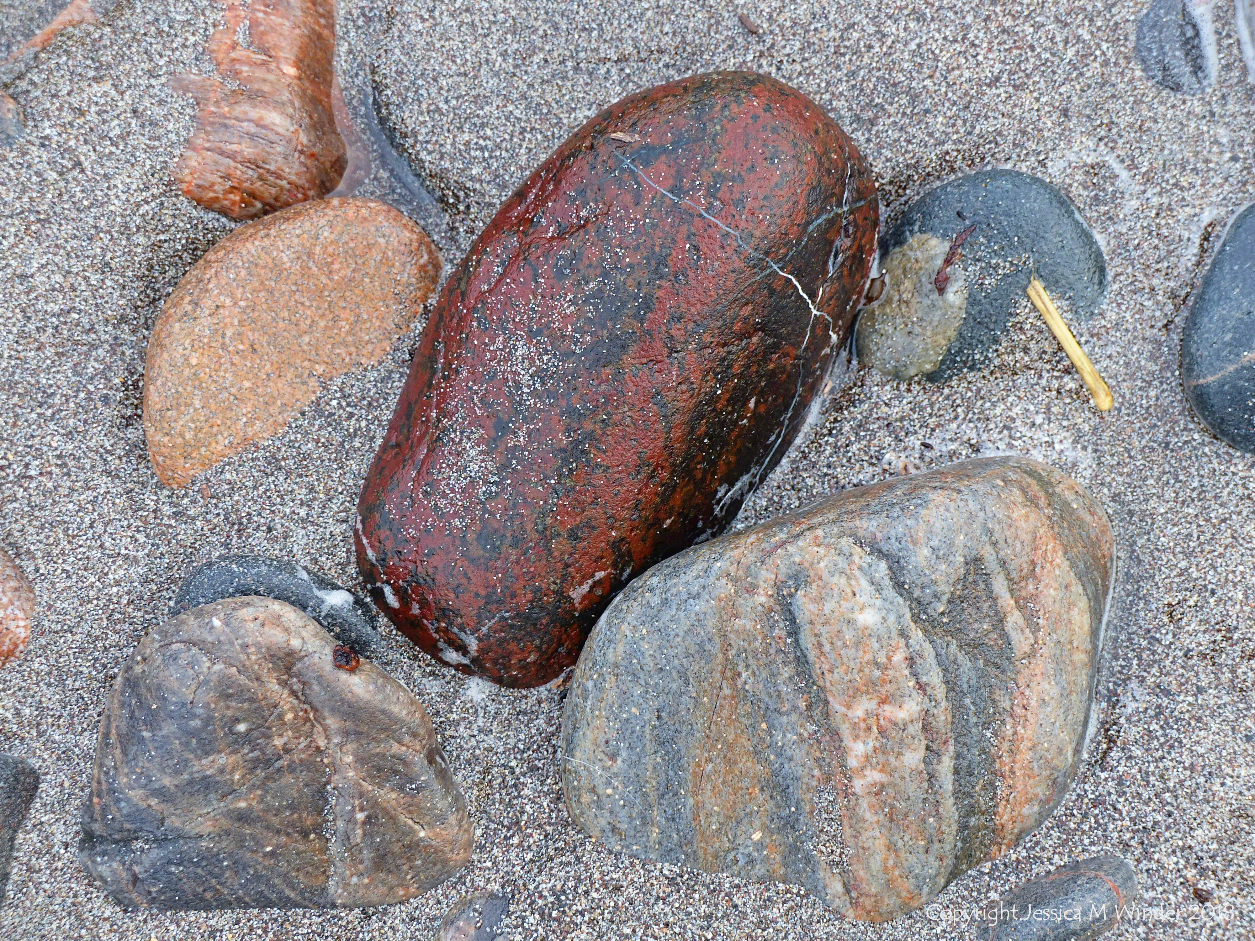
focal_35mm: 145
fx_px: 5257
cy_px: 470
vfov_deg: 10.2
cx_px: 628
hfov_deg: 13.6
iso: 100
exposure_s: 1/80
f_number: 2.8
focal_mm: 26.1
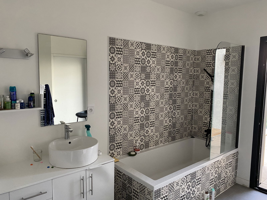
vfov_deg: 53.1
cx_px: 134
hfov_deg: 67.3
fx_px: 201
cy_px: 100
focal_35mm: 26
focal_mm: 4.25
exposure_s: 1/60
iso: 250
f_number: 1.8
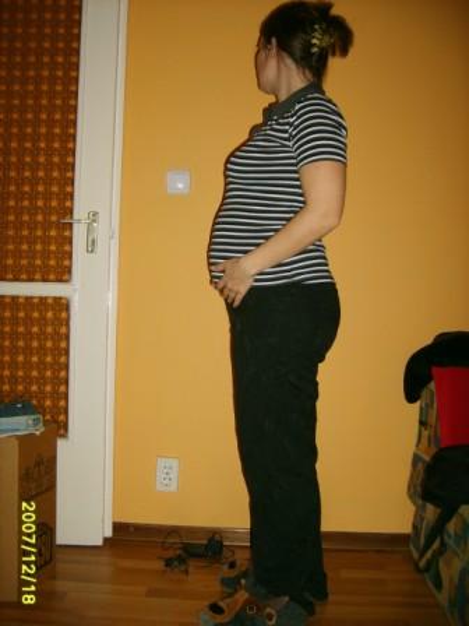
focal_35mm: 35
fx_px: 632
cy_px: 313
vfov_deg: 52.6
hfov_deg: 40.7
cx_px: 234
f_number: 2.8
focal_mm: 5.8
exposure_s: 1/30
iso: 100
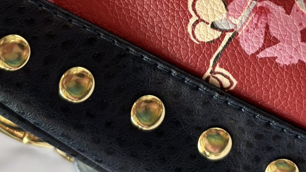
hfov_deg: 24.7
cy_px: -89
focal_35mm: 86
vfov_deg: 13.3
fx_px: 698
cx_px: 193
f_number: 1.6
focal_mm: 5.96
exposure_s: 1/60
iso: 250
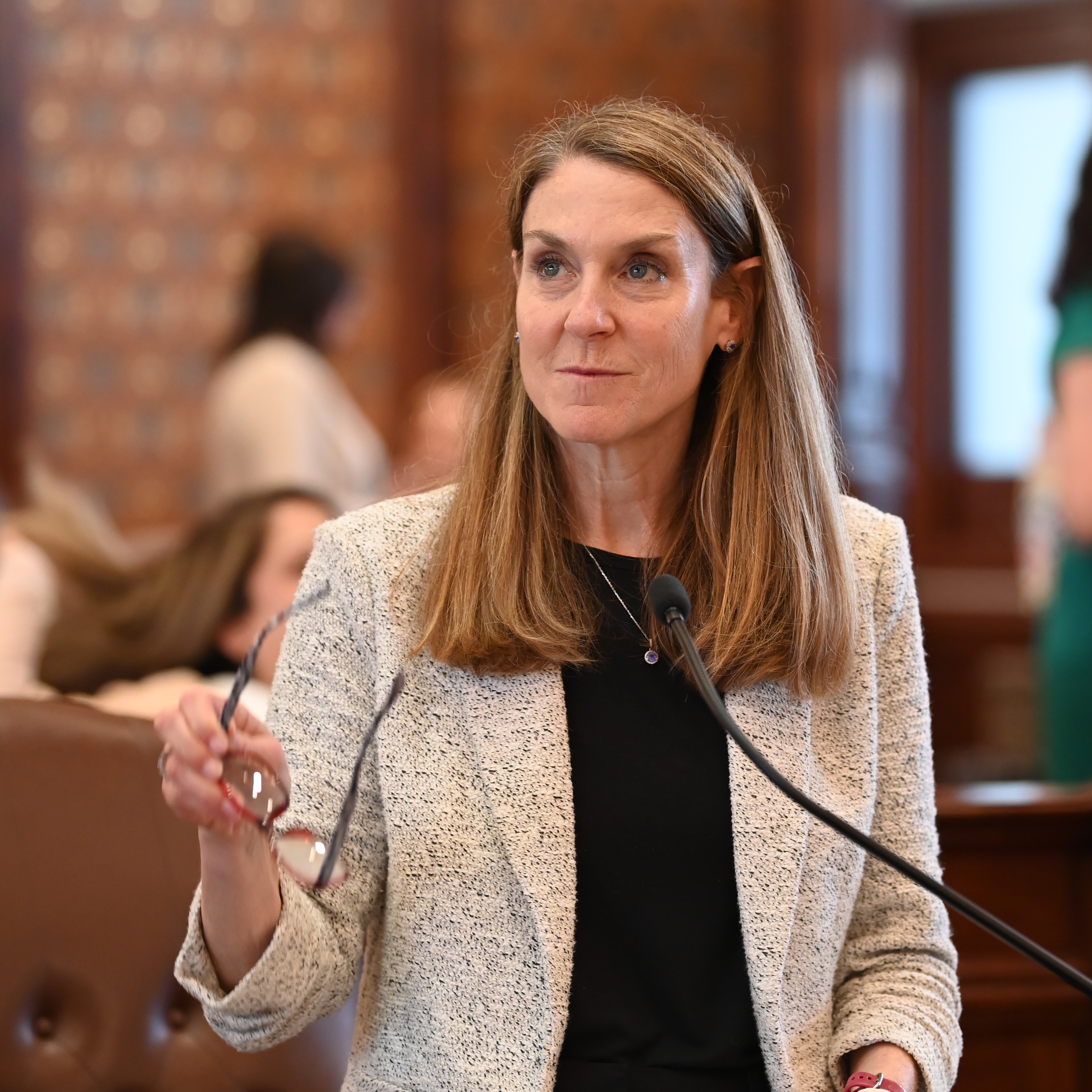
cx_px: 657
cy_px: 546
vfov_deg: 11.2
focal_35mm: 156
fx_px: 5568
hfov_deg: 11.2
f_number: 3.2
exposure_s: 1/200
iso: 3200
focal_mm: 122
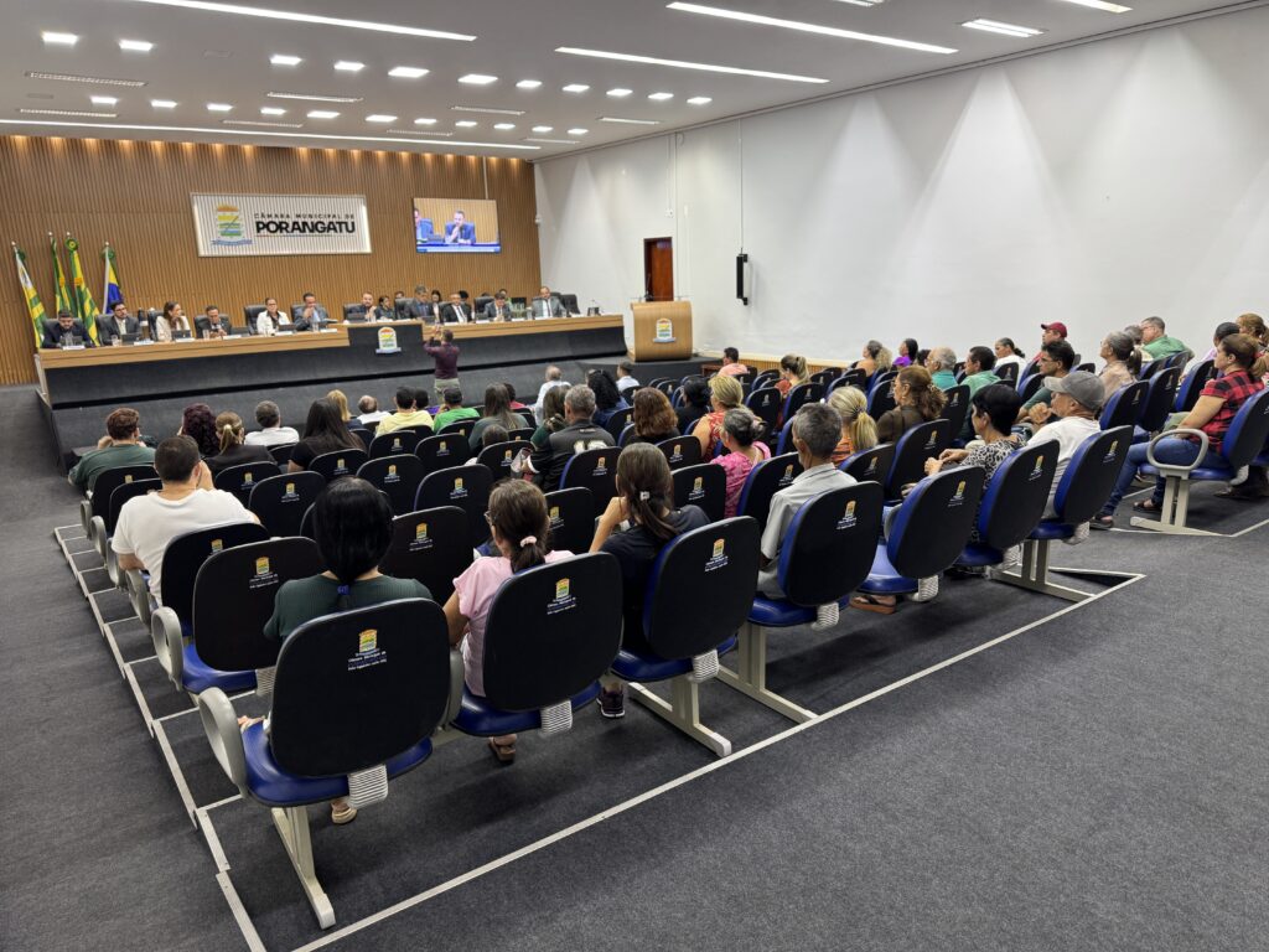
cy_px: 476
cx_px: 634
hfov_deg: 71.6
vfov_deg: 56.8
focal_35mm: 24
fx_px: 880
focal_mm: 6.76
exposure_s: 1/60
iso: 160
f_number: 1.78
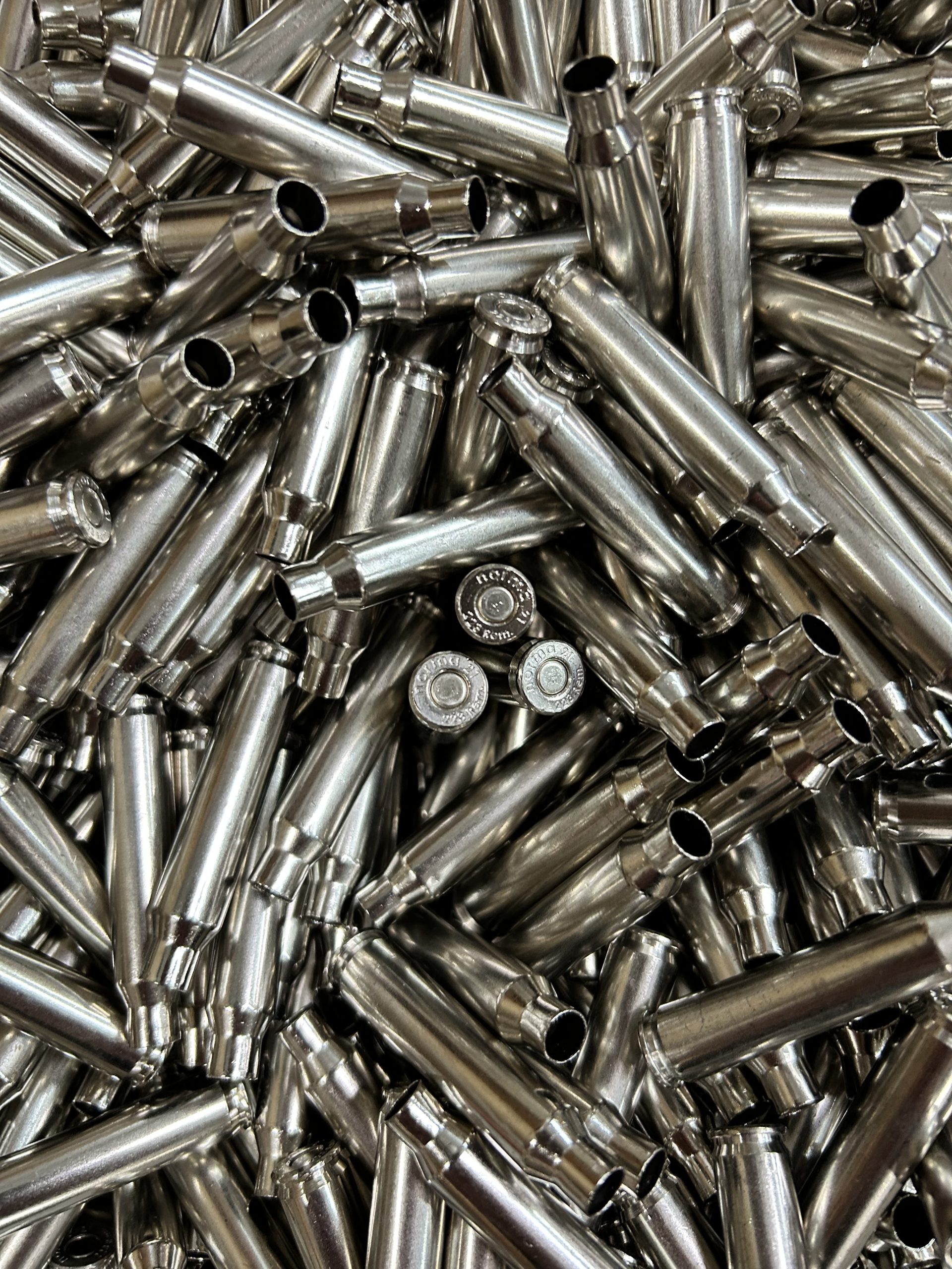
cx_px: 476
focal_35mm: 26
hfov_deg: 53.1
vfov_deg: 67.3
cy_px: 634
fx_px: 953
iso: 160
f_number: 1.5
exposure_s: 1/60
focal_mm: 5.7
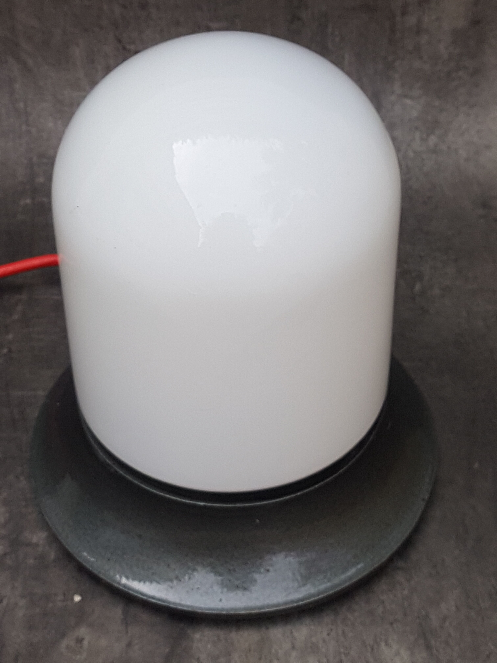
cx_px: 248
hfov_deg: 53.1
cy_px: 332
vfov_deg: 67.3
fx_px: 498
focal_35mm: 26
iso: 40
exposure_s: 1/686
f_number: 1.7
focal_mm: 4.2
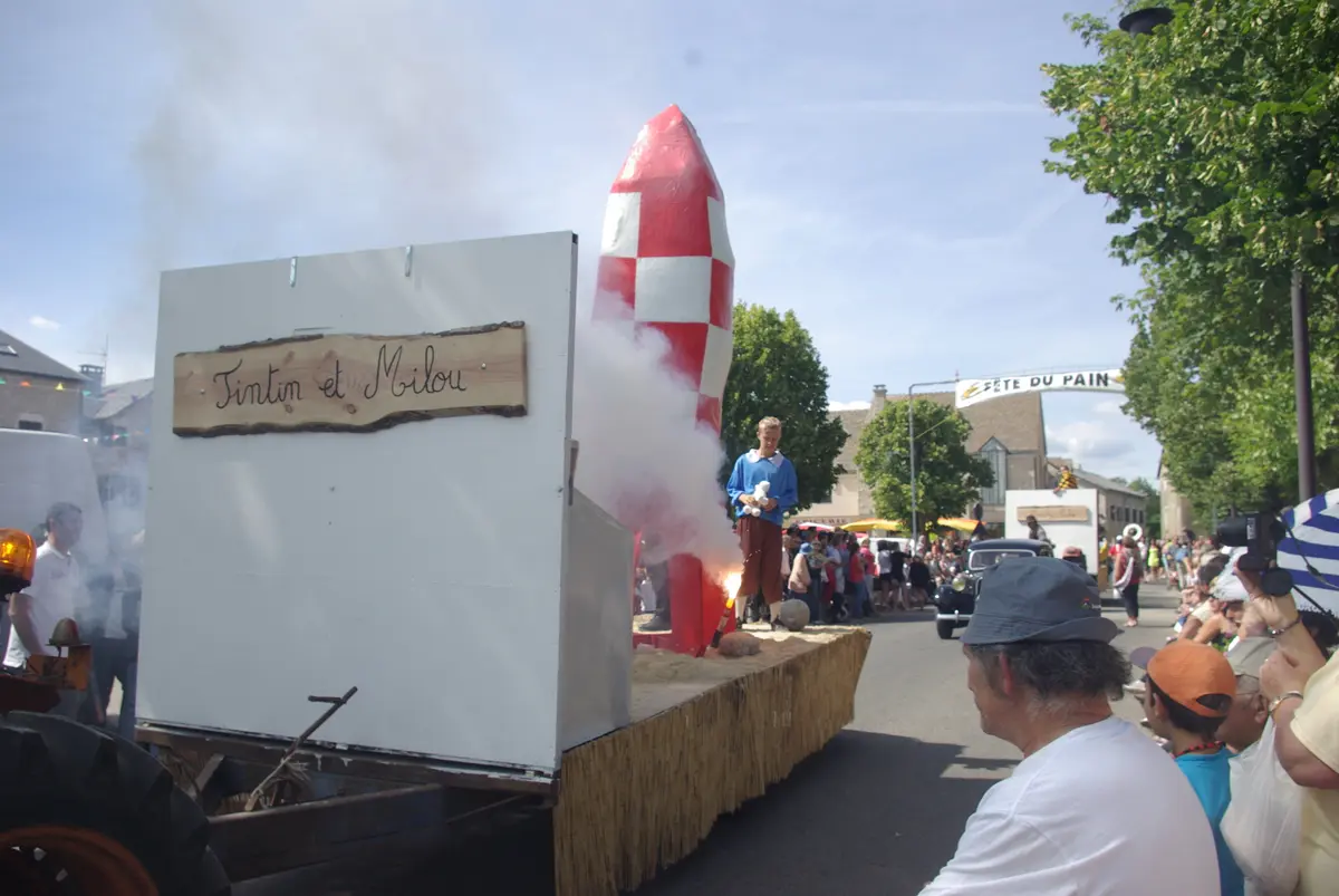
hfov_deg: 61.9
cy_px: 448
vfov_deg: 43.7
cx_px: 670
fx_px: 1117
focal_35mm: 30
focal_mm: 20
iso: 100
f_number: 8
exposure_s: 1/250
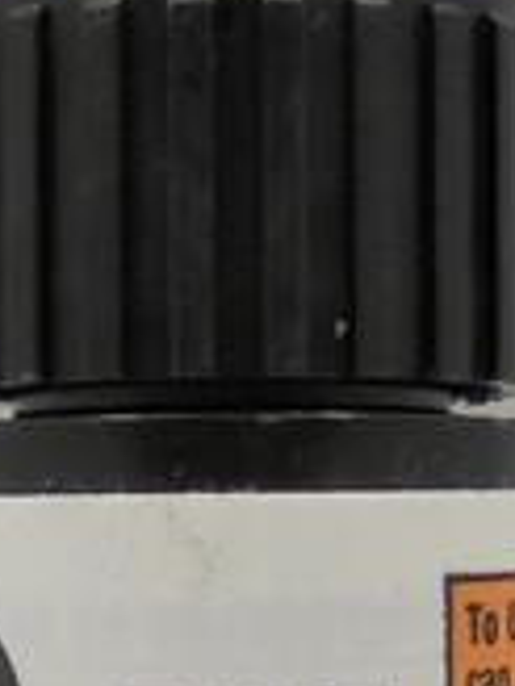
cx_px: 201
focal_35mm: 135
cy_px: 851
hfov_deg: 11.0
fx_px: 2678
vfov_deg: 14.1
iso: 100
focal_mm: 4.6
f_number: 3.5
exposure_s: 1/100
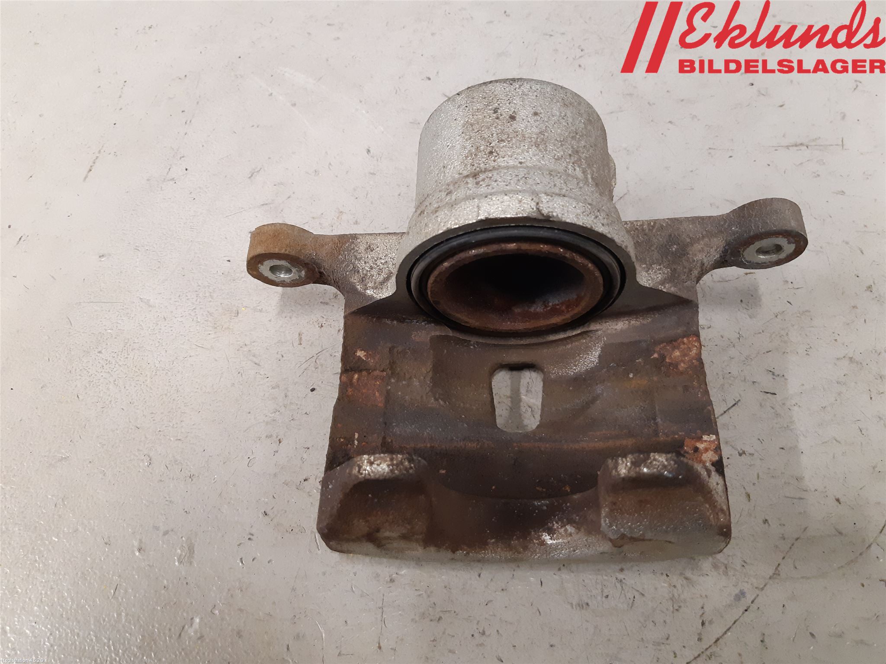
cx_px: 443
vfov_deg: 53.1
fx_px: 665
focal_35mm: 26
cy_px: 332
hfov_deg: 67.3
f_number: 1.7
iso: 250
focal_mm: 3.93
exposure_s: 1/50
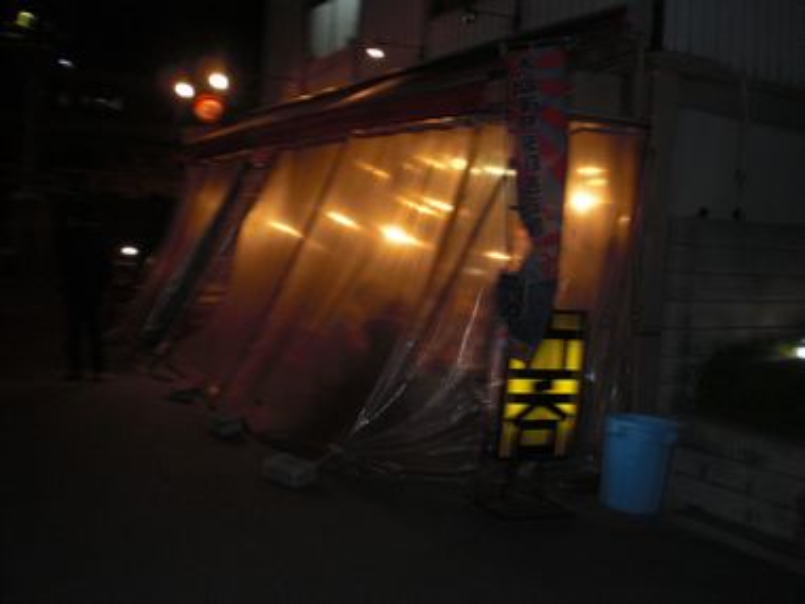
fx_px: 884
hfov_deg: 49.0
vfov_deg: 37.7
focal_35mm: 38
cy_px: 302
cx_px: 402
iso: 200
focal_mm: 6.3
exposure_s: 1/30
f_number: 3.1
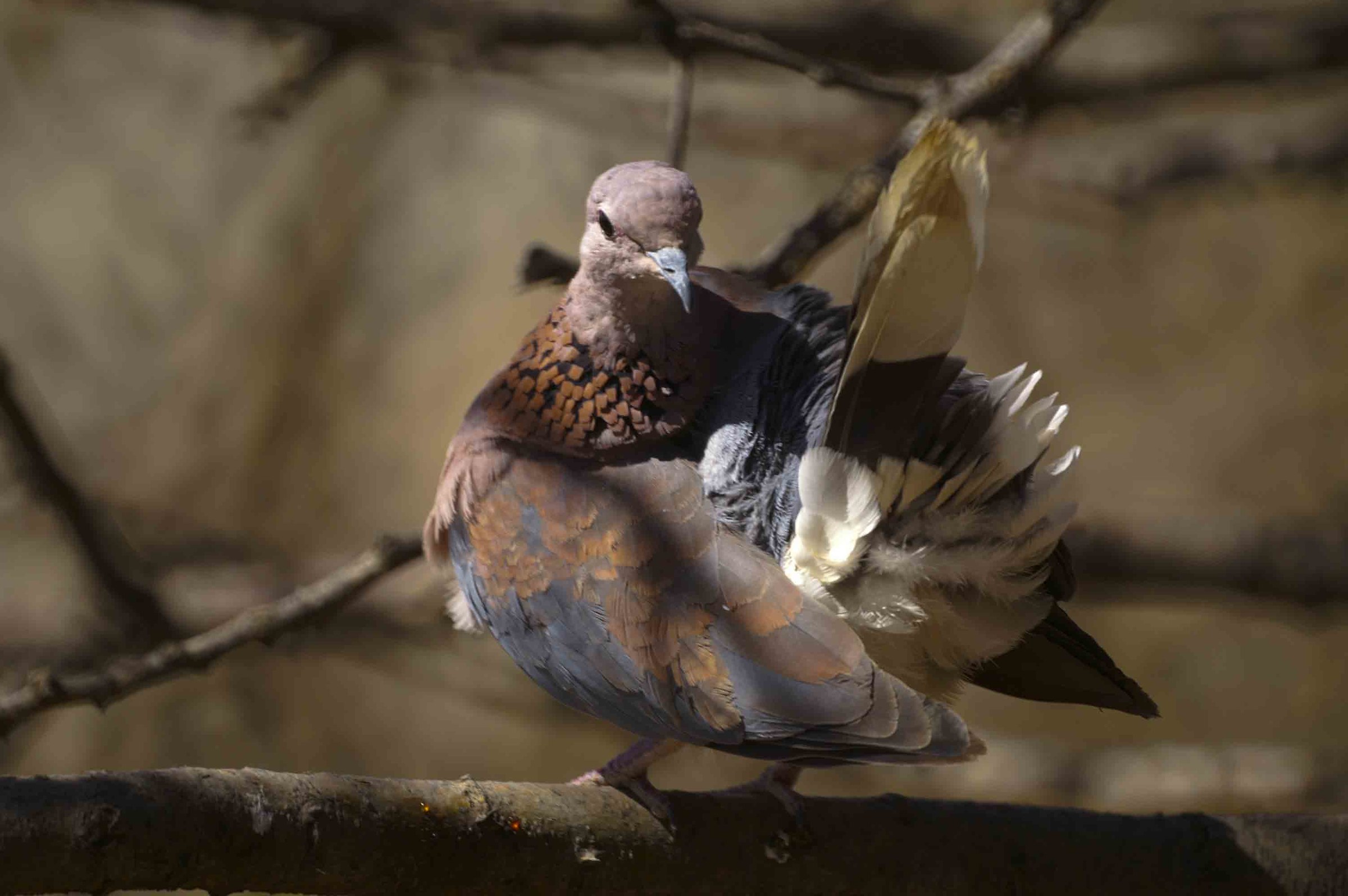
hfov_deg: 2.8
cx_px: 674
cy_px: 448
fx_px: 28054
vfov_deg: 1.8
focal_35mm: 750
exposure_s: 1/250
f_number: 8
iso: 100
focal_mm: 500
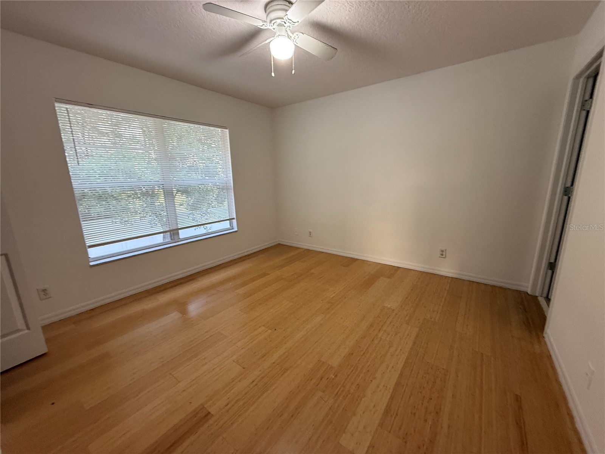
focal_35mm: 14
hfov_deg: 102.1
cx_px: 302
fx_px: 245
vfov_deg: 85.7
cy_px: 227
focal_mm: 2.22
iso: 320
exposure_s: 1/60
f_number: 2.2
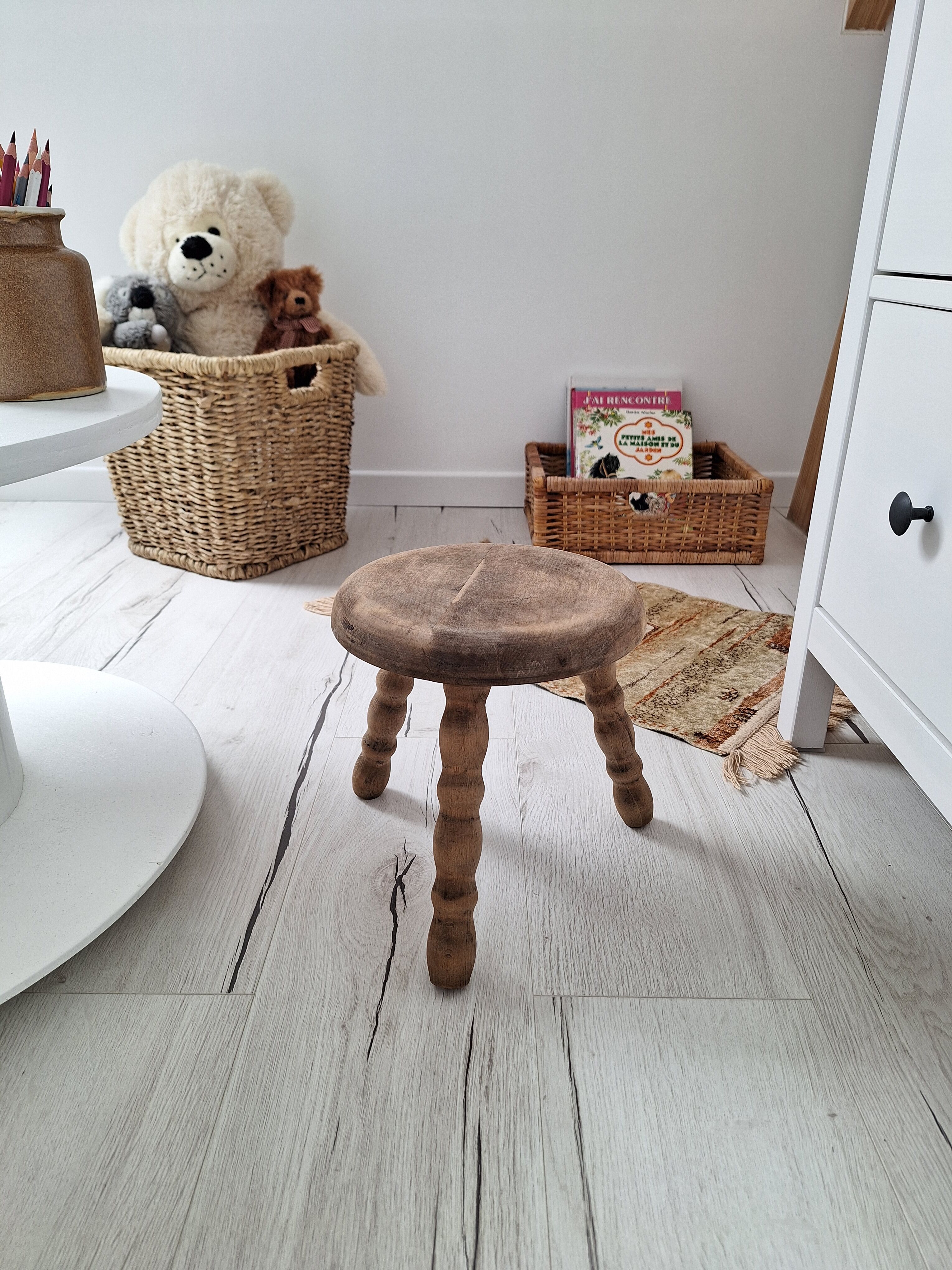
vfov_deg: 73.9
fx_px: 843
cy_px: 635
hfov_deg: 58.9
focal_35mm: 23
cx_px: 476
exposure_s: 1/100
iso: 64
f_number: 1.8
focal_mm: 5.54
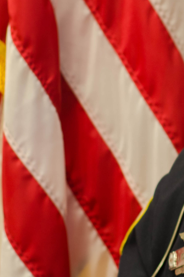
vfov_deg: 10.2
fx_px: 1563
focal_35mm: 203
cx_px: 244
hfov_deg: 6.7
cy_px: 115
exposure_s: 1/25
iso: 320
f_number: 2.8
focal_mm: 50
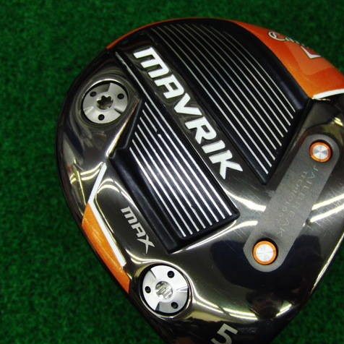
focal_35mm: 44
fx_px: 495
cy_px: 173
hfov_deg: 38.1
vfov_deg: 38.3
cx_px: 220
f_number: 3.6
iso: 320
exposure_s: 1/80
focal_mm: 6.42
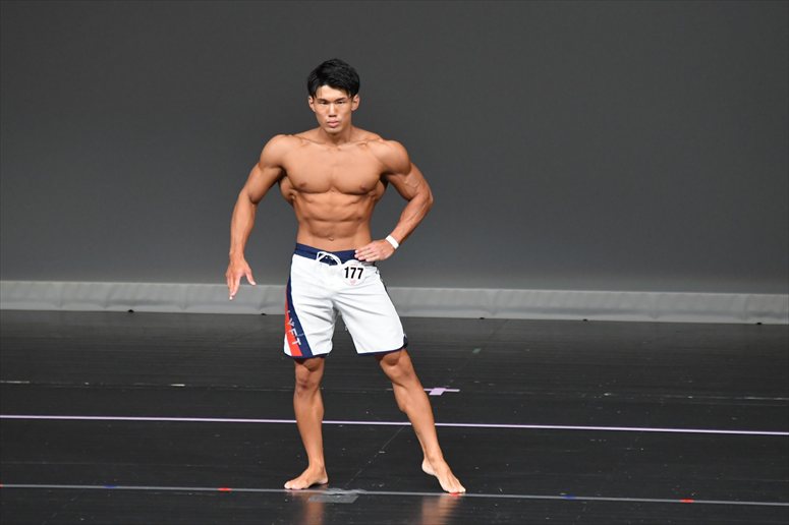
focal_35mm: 345
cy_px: 262
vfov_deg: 4.0
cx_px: 394
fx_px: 7558
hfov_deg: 6.0
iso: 4000
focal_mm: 230
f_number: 5.6
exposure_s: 1/400
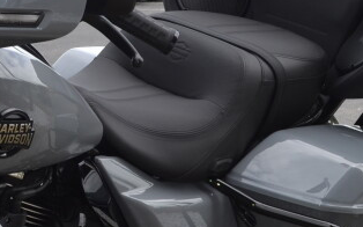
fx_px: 1503
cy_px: 151
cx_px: -68
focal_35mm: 152
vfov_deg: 8.6
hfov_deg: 13.4
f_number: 8
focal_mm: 26
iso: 100
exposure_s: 1/200
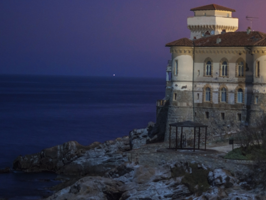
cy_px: 105
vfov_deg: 11.2
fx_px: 1014
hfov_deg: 14.9
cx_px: 156
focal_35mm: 132
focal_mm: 70
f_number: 4
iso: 640
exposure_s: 10
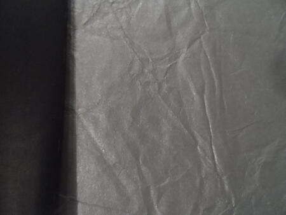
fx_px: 198
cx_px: 143
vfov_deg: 56.9
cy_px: 108
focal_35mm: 24
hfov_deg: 71.6
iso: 640
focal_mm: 4
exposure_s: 1/30
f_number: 3.2
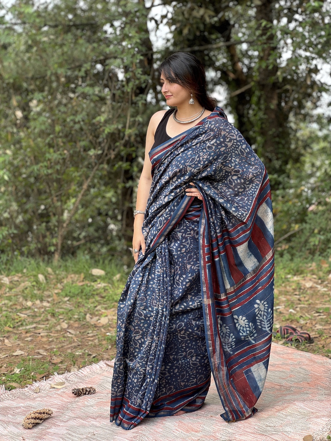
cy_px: 220
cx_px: 166
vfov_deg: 25.3
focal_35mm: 77
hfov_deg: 19.1
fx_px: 981
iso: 32
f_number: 2.8
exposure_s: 1/99
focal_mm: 9
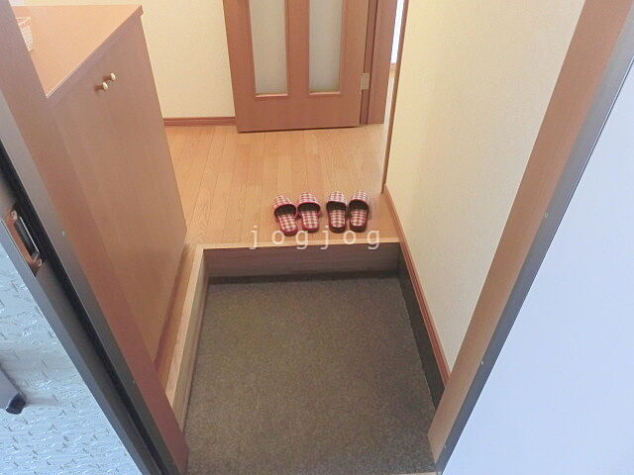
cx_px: 317
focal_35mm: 24
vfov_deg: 56.8
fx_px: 440
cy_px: 238
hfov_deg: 71.6
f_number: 3
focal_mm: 4.24
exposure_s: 1/30
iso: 1250
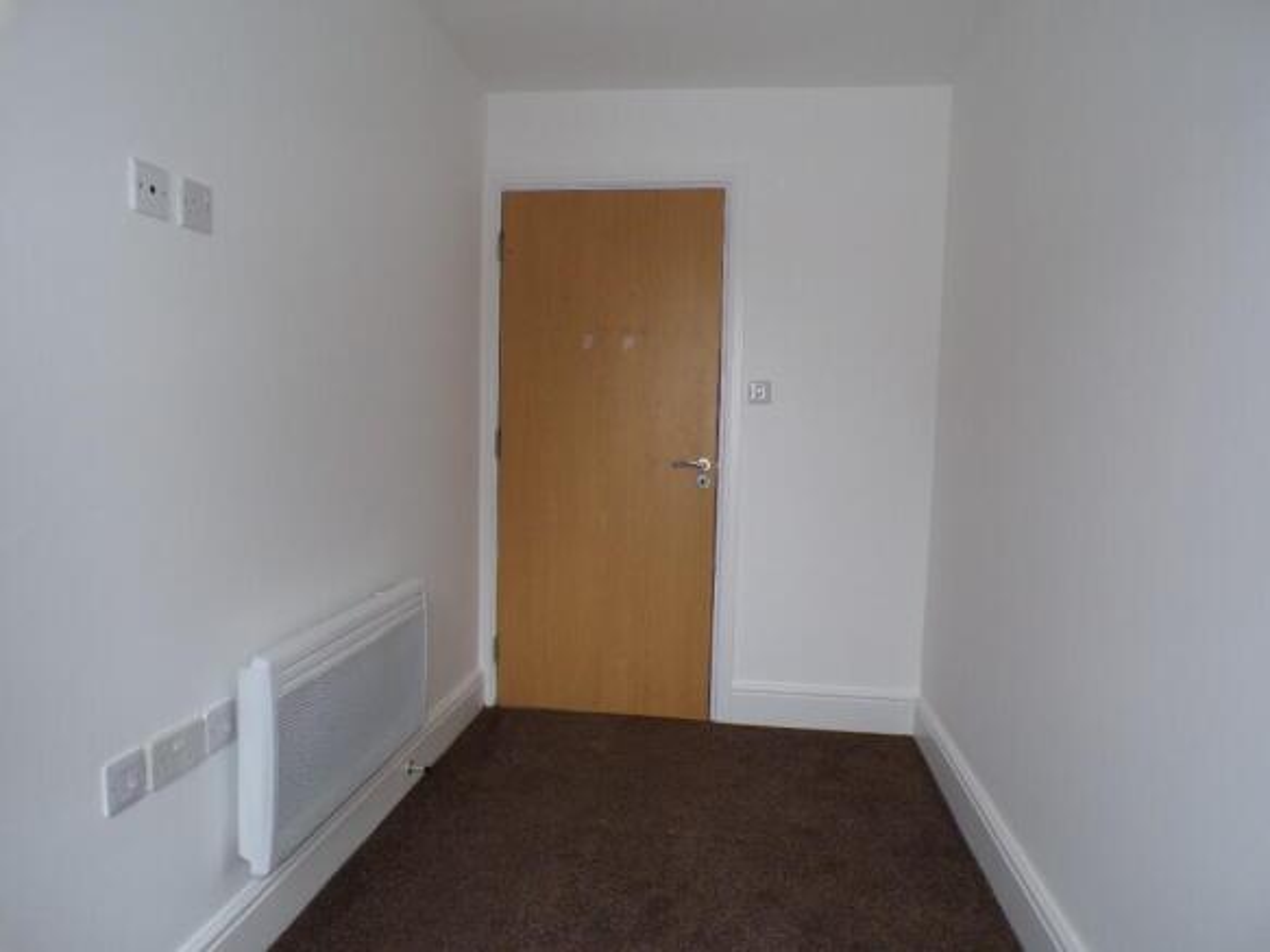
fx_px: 880
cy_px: 476
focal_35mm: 24
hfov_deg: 71.6
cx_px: 635
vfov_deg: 56.8
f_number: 3
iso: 200
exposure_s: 1/34
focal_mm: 4.3
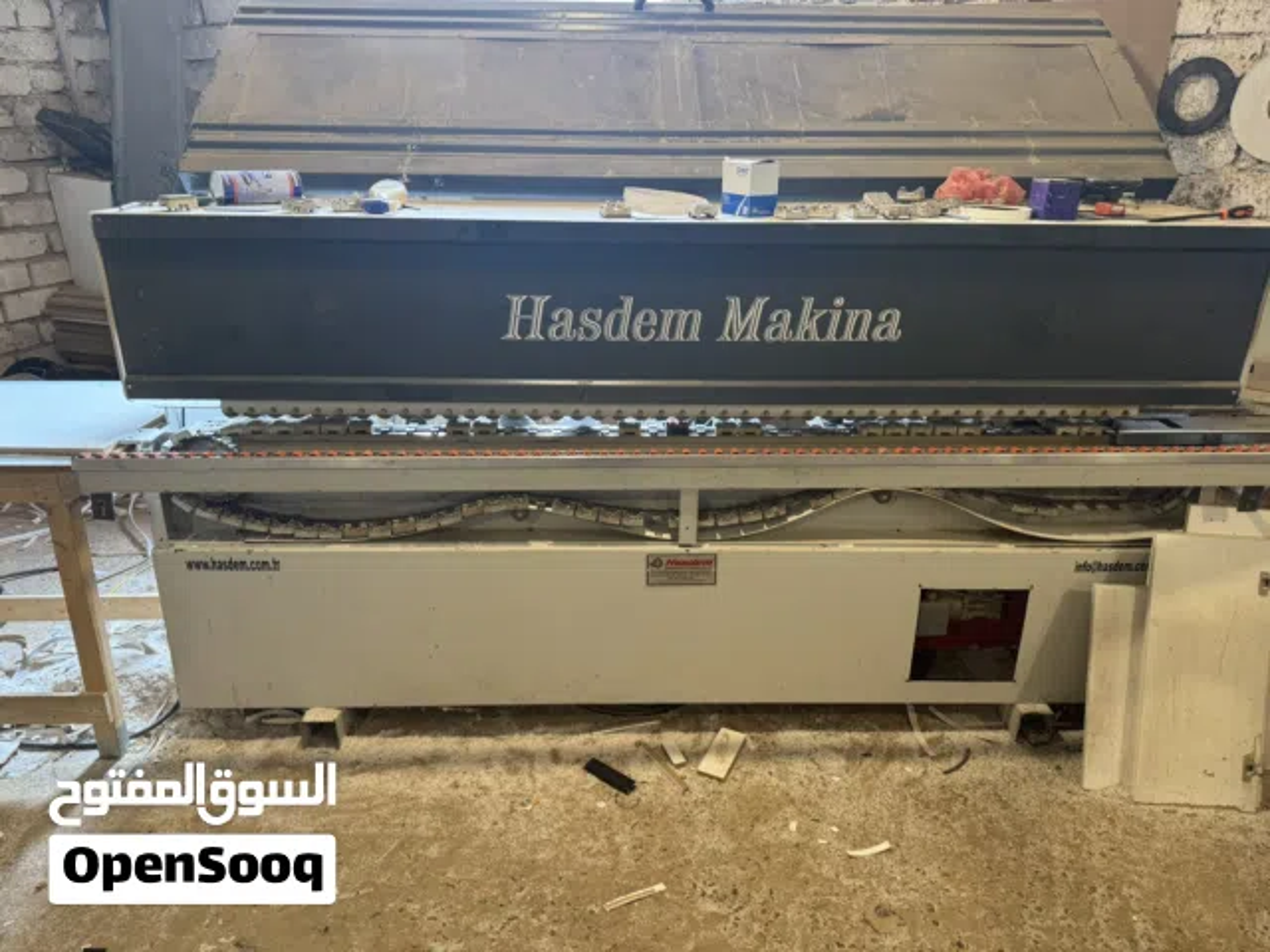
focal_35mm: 24
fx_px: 881
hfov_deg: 71.6
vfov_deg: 56.8
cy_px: 476
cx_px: 635
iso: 200
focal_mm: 6.76
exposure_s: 1/50
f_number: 1.78
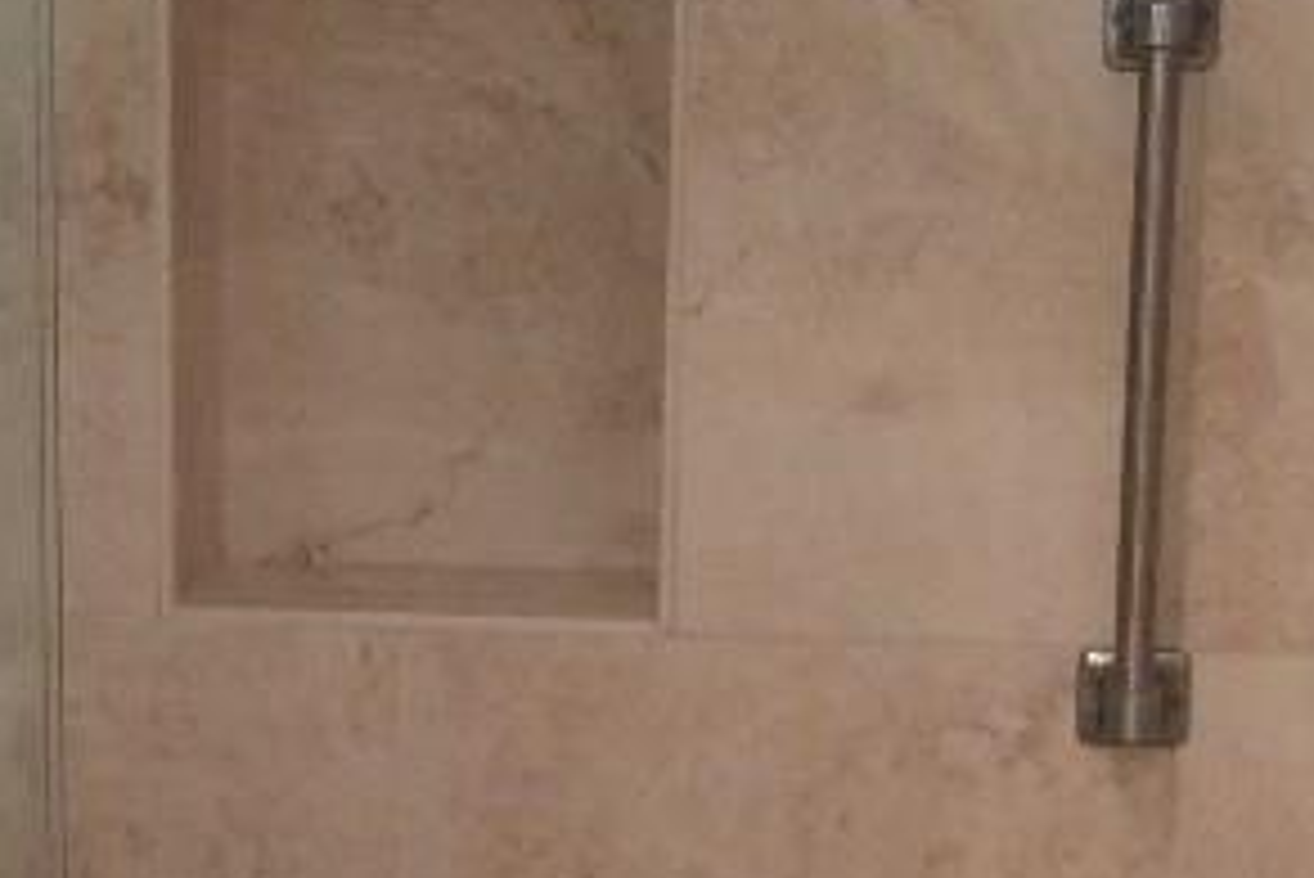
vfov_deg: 11.4
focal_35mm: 120
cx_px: -234
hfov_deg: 16.4
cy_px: 754
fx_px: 4382
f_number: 2.4
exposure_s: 1/24
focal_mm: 3.3
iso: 100
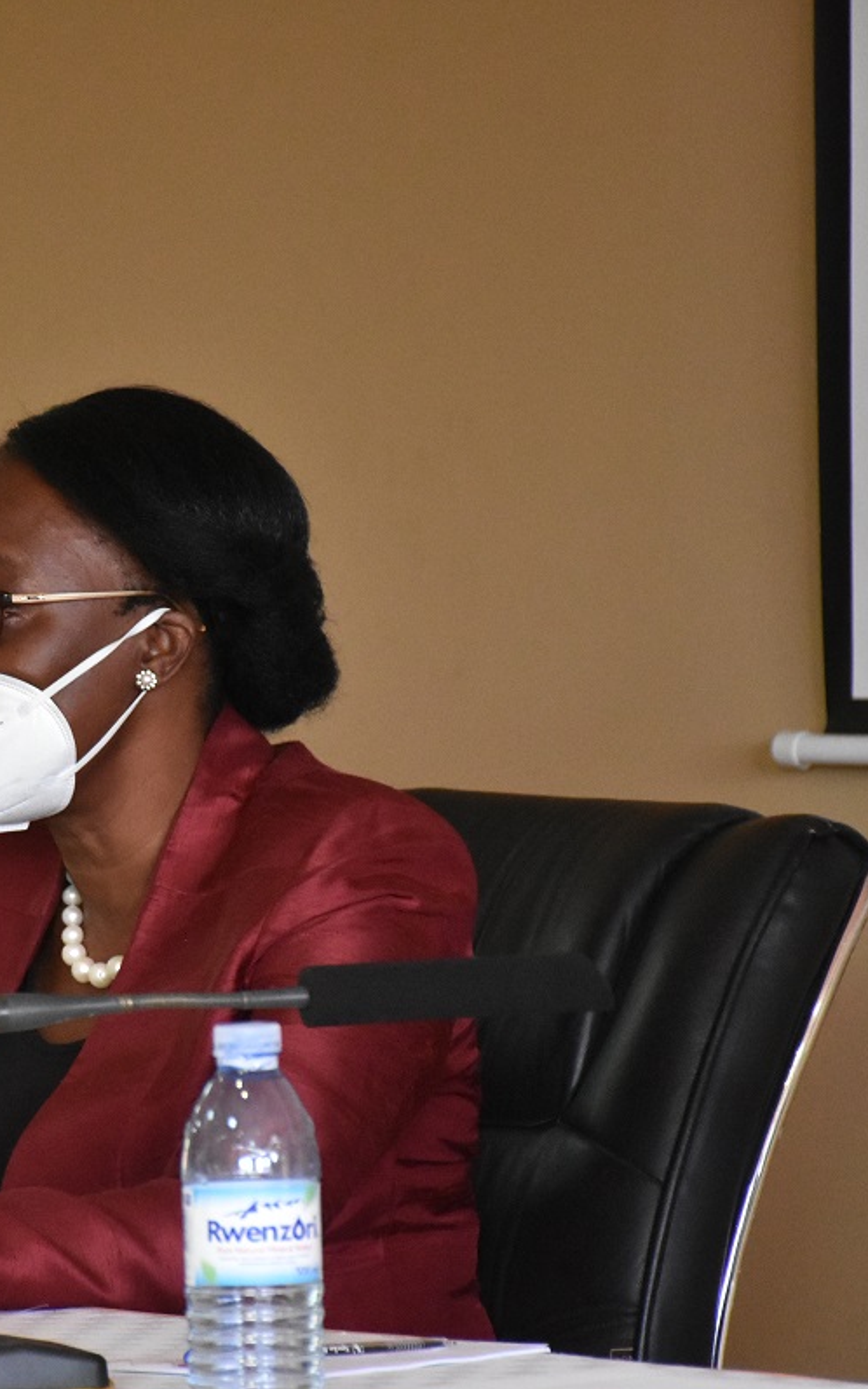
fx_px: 9152
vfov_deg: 8.7
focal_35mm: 242
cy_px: 694
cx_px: 77
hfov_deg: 5.4
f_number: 5.6
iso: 5000
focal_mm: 105
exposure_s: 1/100
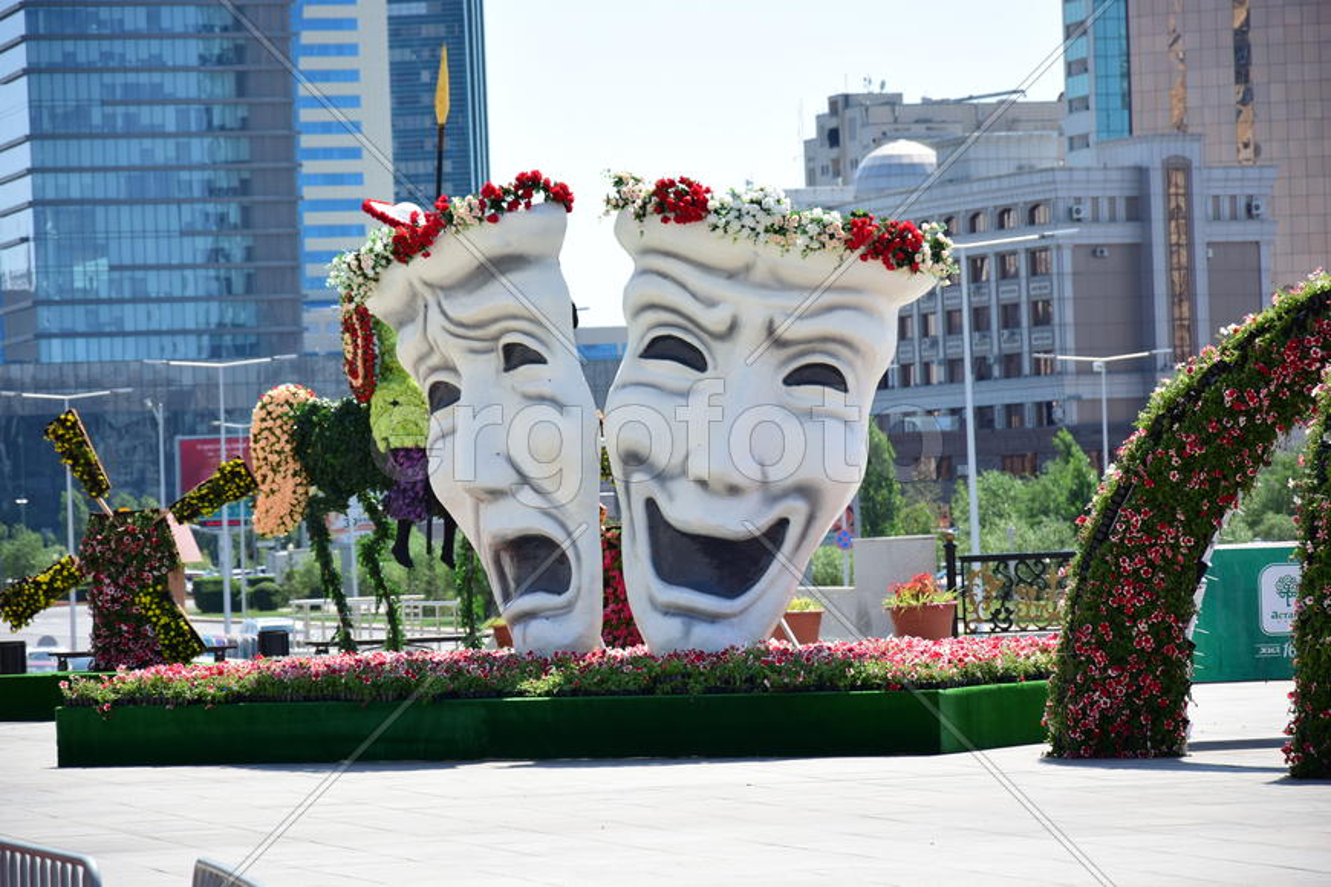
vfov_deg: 8.7
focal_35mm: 158
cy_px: 444
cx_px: 666
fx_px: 5823
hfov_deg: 13.0
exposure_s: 1/250
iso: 100
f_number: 5.6
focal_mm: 105
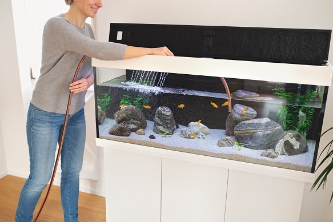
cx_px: 167
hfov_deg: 53.1
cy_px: 113
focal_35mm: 36
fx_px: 333
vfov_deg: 36.9
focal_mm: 35
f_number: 2
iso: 500
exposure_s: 1/320
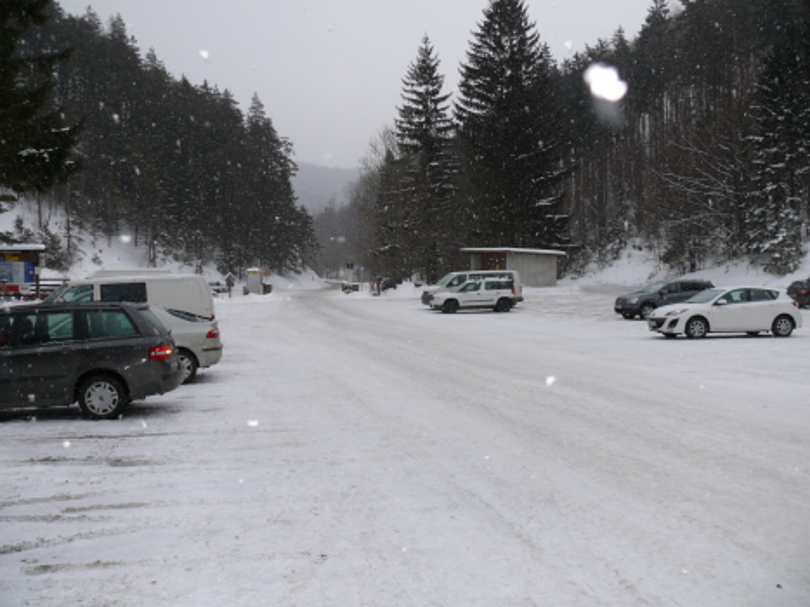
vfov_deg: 39.6
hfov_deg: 51.4
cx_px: 409
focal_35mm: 36
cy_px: 307
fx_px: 842
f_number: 2.8
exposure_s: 1/100
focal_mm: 7.4
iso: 100
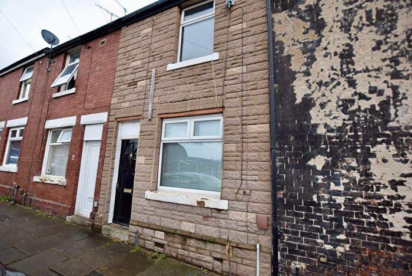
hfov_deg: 100.3
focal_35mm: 15
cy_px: 138
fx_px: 172
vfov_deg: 77.4
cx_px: 206
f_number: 4
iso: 100
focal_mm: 10
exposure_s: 1/60
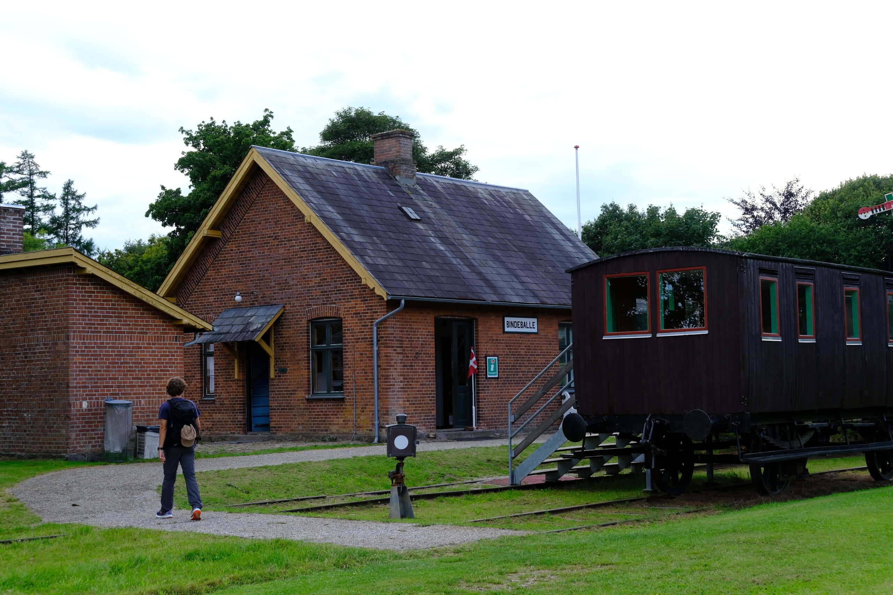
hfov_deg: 36.9
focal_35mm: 54
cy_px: 298
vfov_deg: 25.1
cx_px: 446
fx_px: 1339
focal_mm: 36.3
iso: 160
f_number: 5.6
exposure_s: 1/210
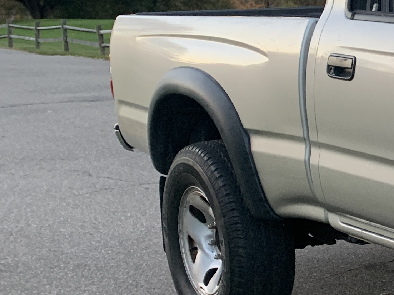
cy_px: 125
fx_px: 1082
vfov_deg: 15.6
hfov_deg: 17.2
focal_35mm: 95
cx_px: 688
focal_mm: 4.25
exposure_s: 1/76
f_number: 1.8
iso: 100
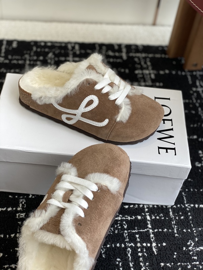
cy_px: 135
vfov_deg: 36.8
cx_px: 102
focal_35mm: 52
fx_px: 407
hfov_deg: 28.0
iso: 20
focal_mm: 6
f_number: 2
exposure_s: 1/131
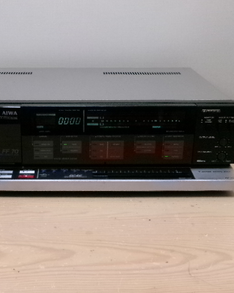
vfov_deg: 33.0
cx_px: 63
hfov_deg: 26.4
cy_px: 144
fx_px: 493
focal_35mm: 57
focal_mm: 7.8
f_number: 4.7
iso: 800
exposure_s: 1/85
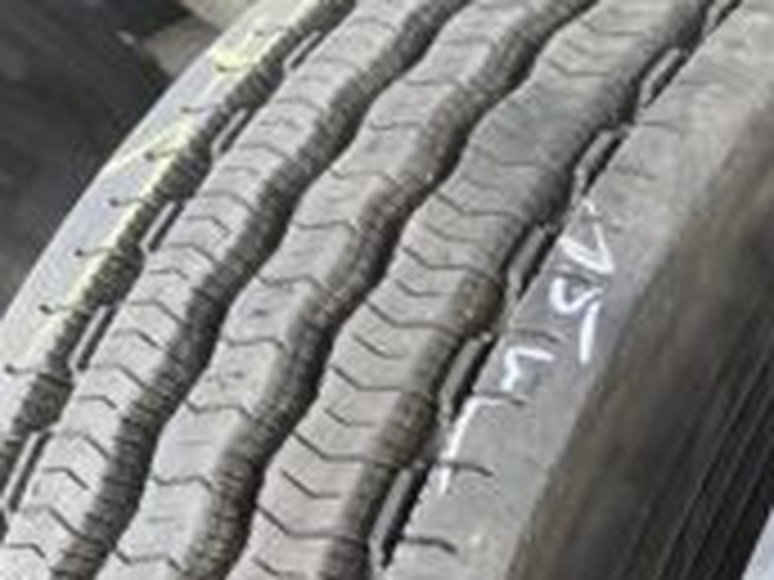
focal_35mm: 65
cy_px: 542
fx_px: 1453
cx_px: 963
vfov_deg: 22.0
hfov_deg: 26.1
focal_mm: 4.25
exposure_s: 1/121
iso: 80
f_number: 1.8
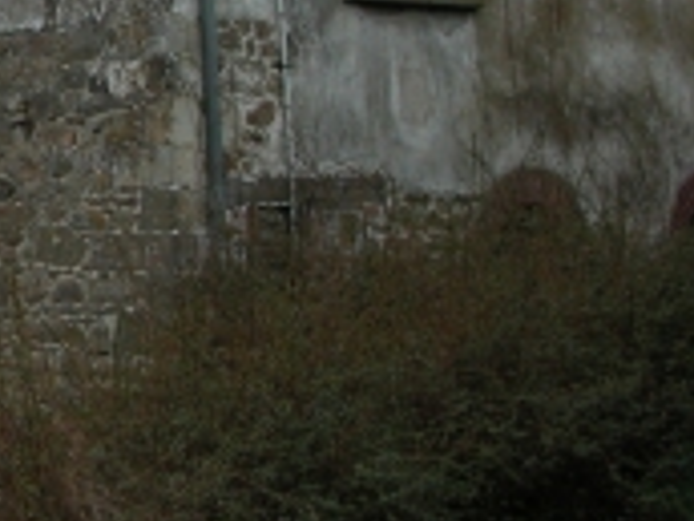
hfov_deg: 13.7
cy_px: 44
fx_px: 2787
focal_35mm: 139
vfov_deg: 10.6
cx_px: -214
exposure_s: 1/192
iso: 100
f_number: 5
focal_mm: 8.9
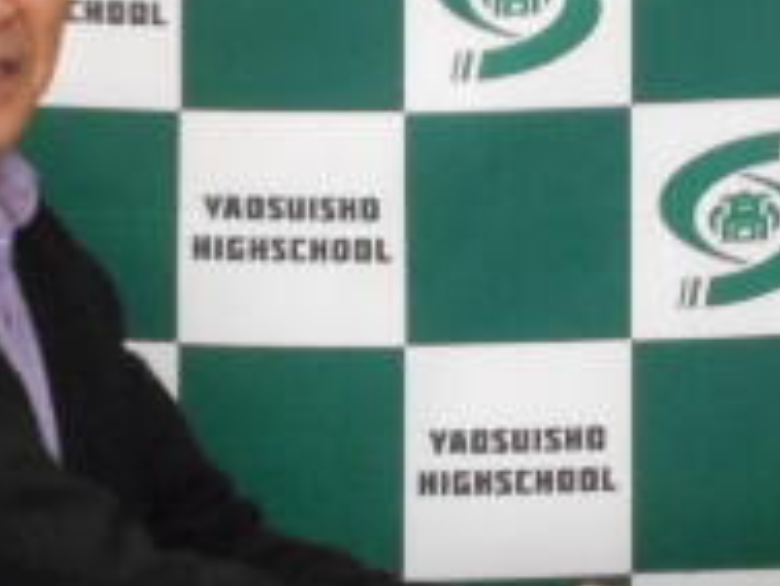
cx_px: 615
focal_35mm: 169
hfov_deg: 11.6
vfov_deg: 8.8
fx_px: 3810
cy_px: 338
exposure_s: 1/80
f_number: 4.5
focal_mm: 8.8
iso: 800
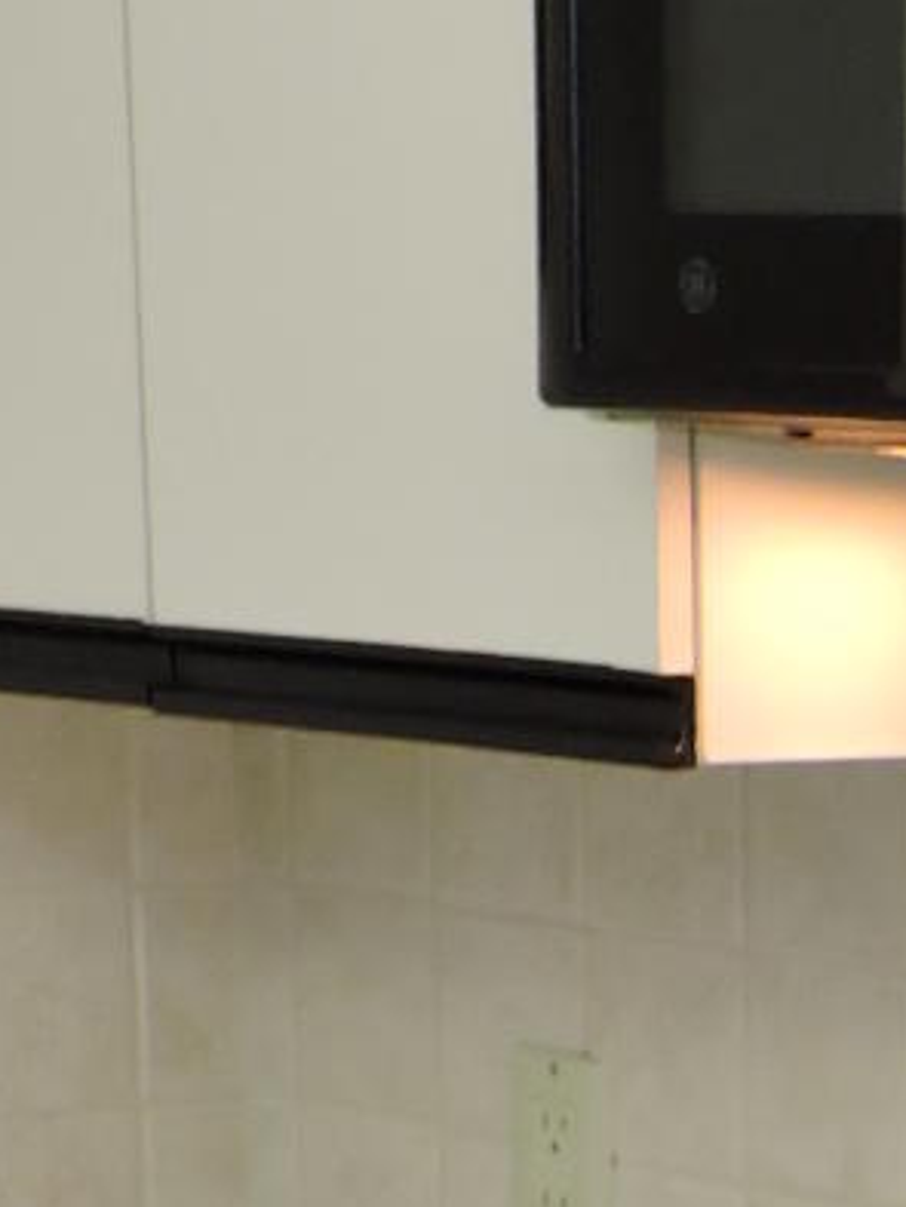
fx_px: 4255
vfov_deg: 15.3
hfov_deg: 11.2
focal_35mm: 122
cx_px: 1726
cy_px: 1640
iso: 220
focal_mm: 4.3
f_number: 3
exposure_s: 1/30
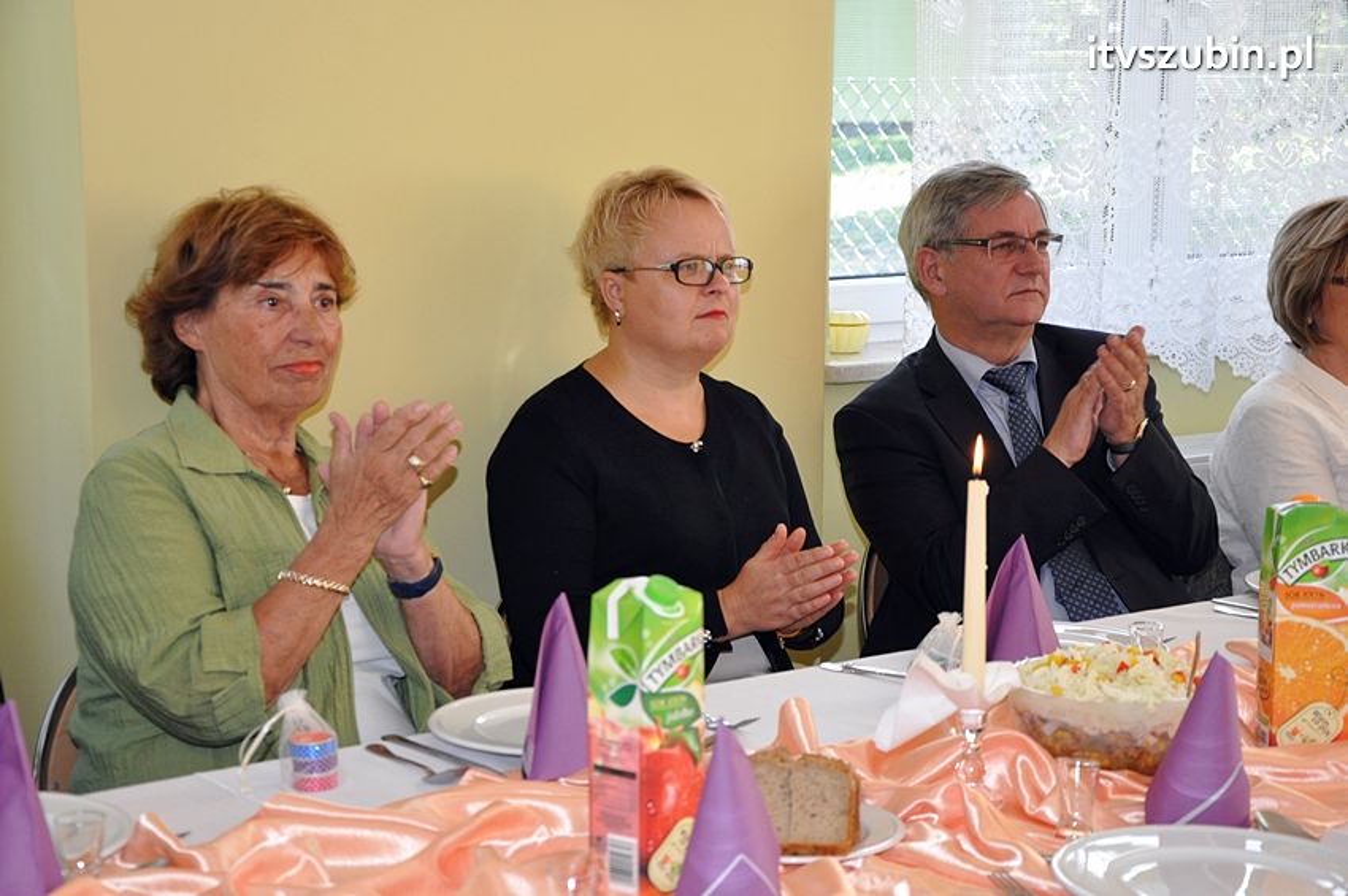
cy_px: 448
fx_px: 2693
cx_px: 674
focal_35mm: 72
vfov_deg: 18.9
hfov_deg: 28.1
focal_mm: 48
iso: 800
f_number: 5.6
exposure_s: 1/125
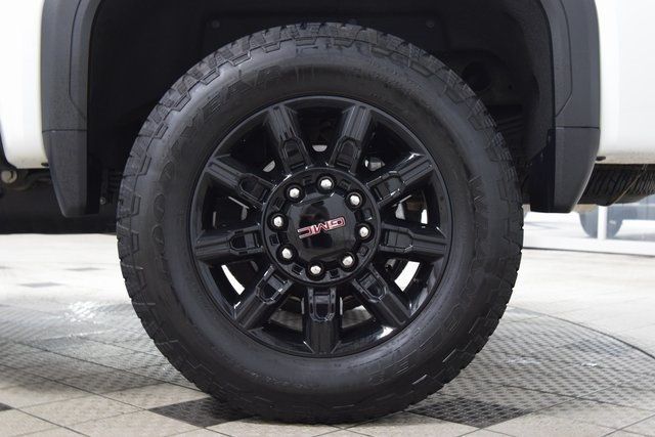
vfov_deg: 26.5
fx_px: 928
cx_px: 328
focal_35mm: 51
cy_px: 218
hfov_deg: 38.9
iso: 1600
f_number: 6.3
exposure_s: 1/15
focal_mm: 34
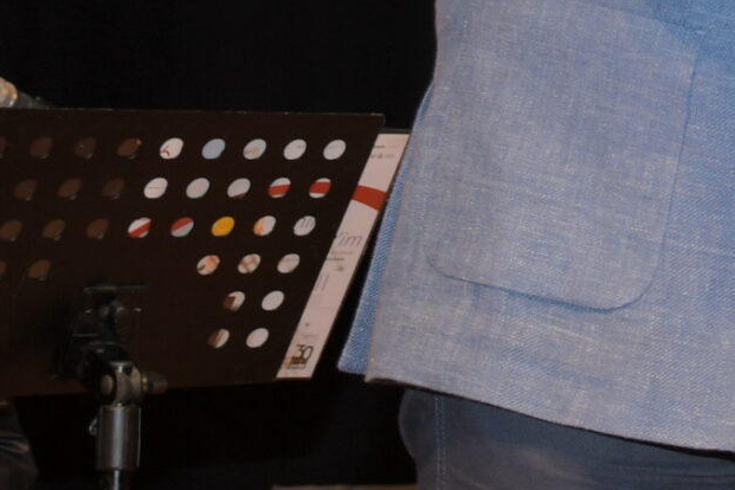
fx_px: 4042
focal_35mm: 198
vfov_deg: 6.9
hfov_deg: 10.2
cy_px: -199
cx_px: 992
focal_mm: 32
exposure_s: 1/60
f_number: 5
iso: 200
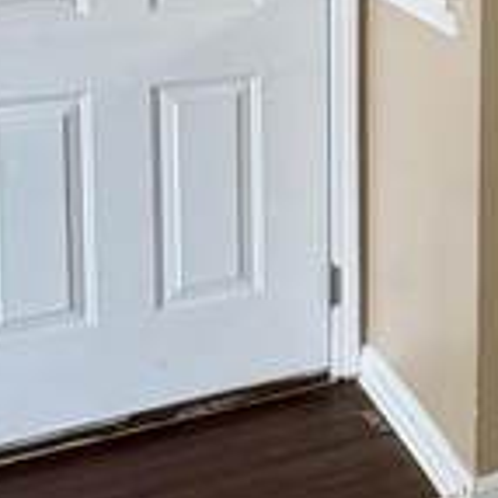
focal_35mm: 83
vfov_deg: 19.7
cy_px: -91
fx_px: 1351
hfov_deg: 17.7
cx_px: 836
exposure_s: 1/60
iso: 160
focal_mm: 2.22
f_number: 2.2
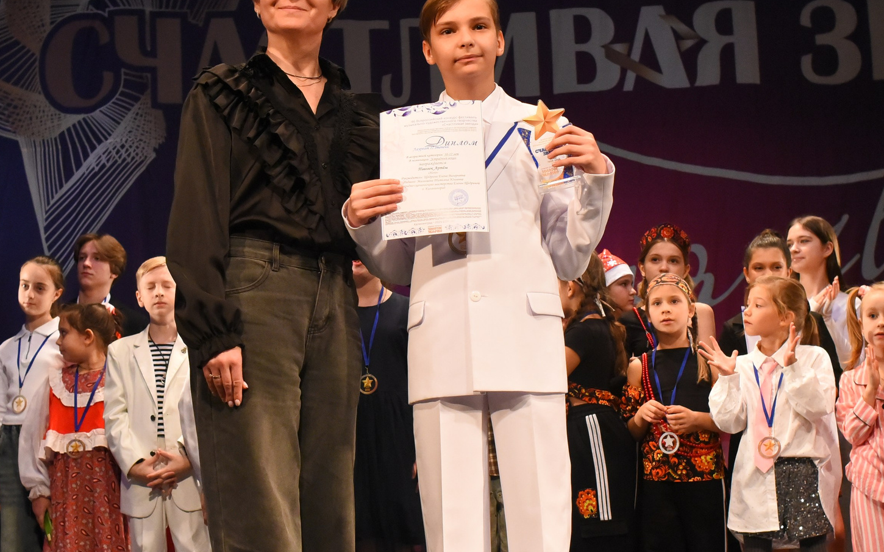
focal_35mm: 63
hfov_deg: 32.5
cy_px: 363
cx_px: 418
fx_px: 1518
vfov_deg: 20.6
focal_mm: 35
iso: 5000
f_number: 6.3
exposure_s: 1/250
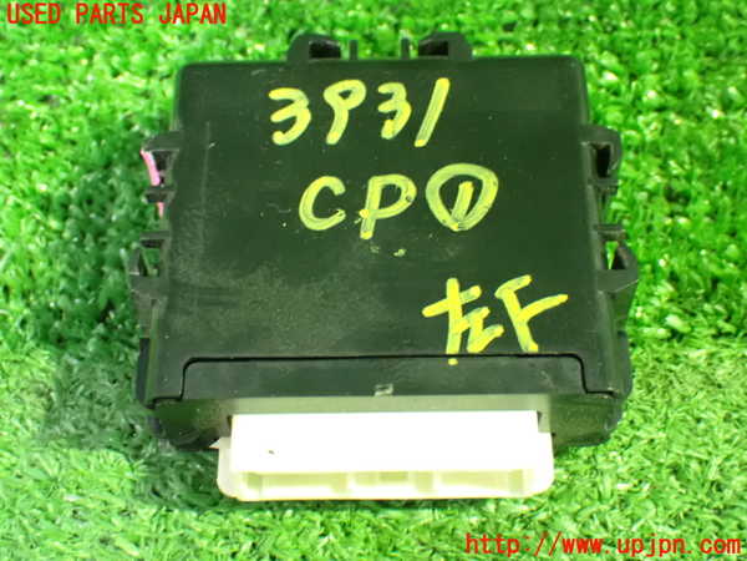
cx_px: 374
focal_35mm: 58
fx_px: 1252
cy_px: 280
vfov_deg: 25.2
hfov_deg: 33.2
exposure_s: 1/13
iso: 1600
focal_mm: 10.35
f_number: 3.5
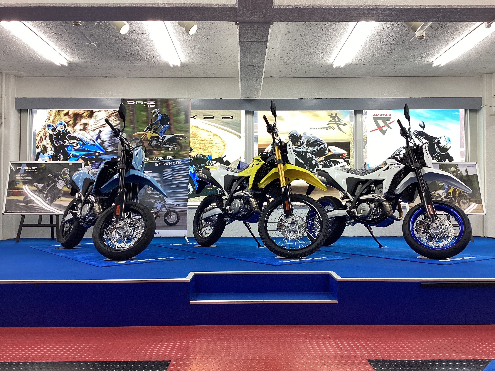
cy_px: 186
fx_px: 443
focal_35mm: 31
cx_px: 248
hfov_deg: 58.4
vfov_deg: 45.4
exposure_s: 1/100
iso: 80
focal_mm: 3.3
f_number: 2.4
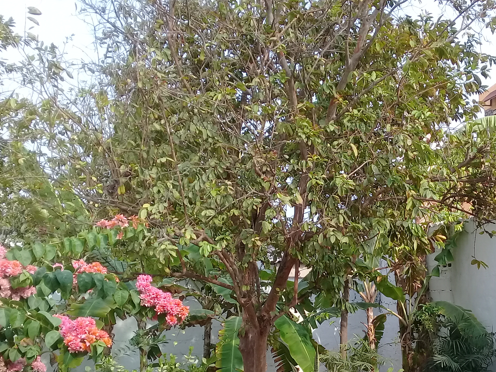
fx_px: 788
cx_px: 363
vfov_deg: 26.1
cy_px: 295
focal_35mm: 55
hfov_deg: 34.3
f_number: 2.2
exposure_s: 1/524
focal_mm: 3.3
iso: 50
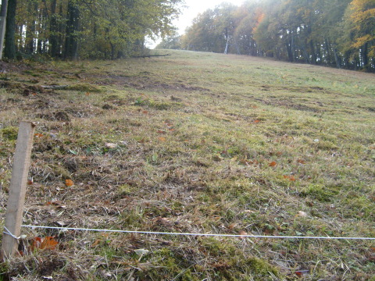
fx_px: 379
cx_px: 188
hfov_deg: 52.6
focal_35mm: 35
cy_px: 140
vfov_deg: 40.7
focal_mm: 5.8
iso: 80
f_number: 2.8
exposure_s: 1/180
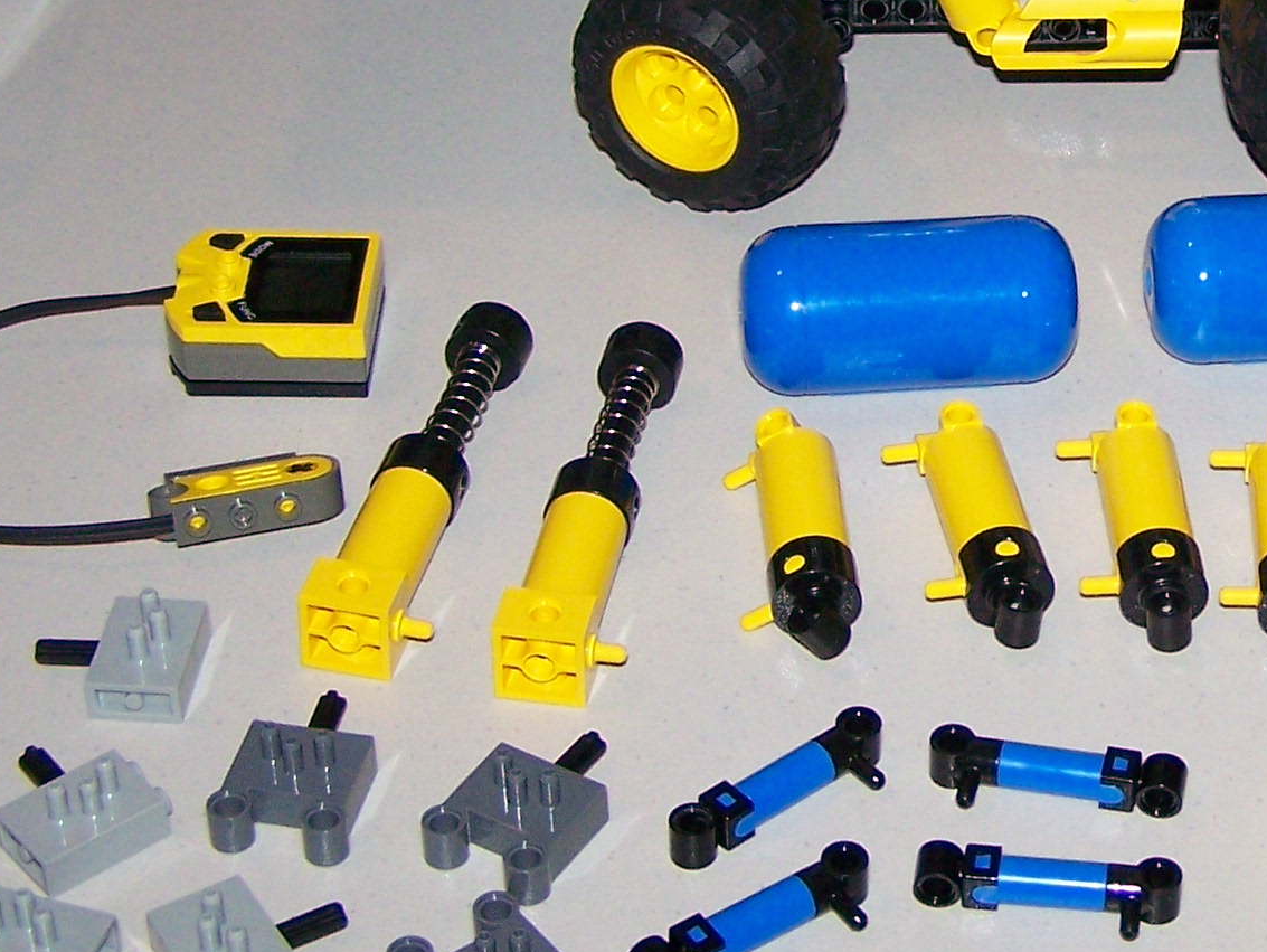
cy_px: 187
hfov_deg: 19.9
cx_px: 1317
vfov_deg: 15.5
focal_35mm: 95
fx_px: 3479
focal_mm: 6.3
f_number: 2.8
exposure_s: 1/60
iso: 200
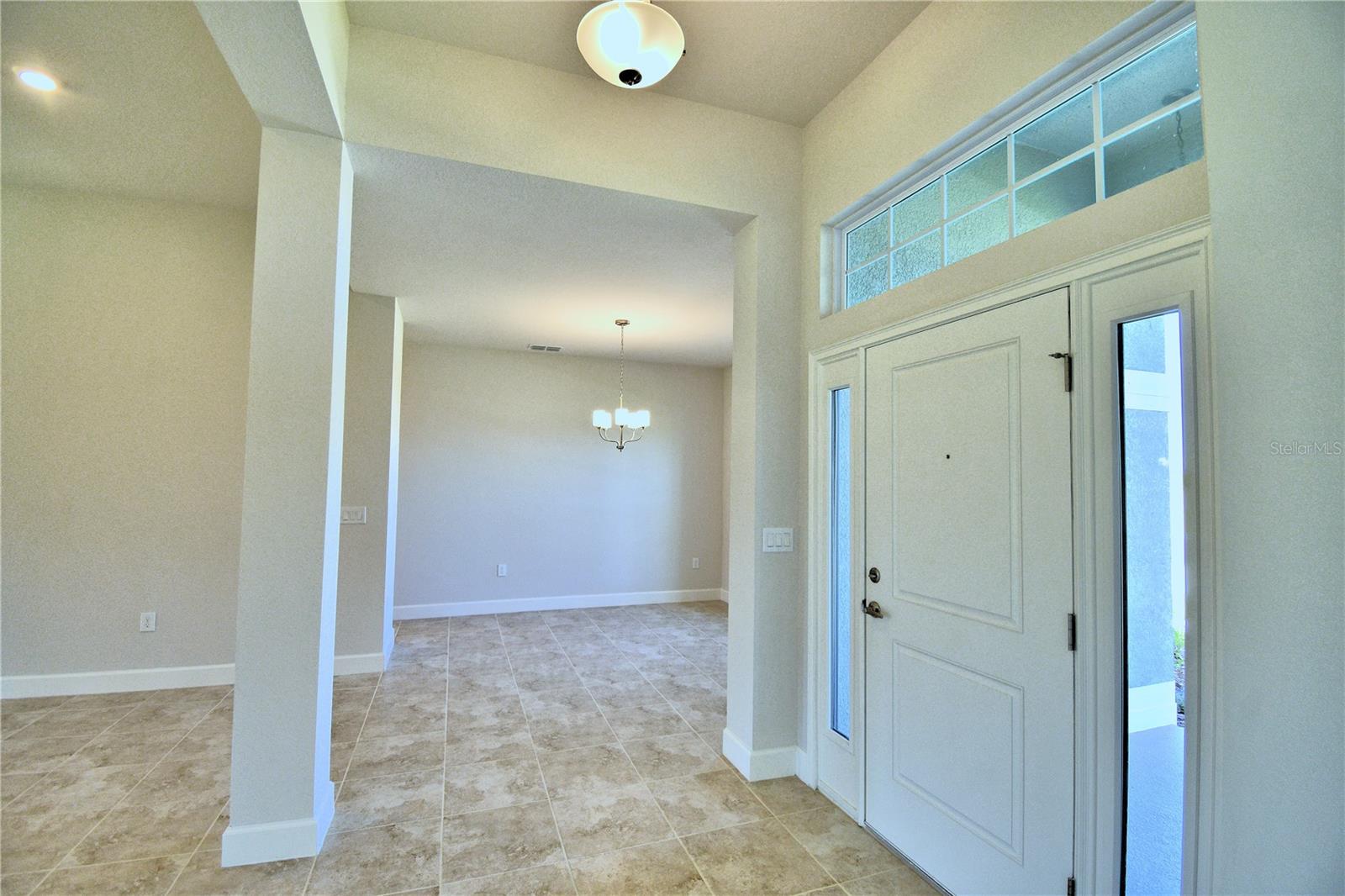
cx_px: 672
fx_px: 560
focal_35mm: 15
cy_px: 448
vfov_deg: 77.3
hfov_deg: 100.4
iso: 360
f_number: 4.5
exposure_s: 1/125
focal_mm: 10
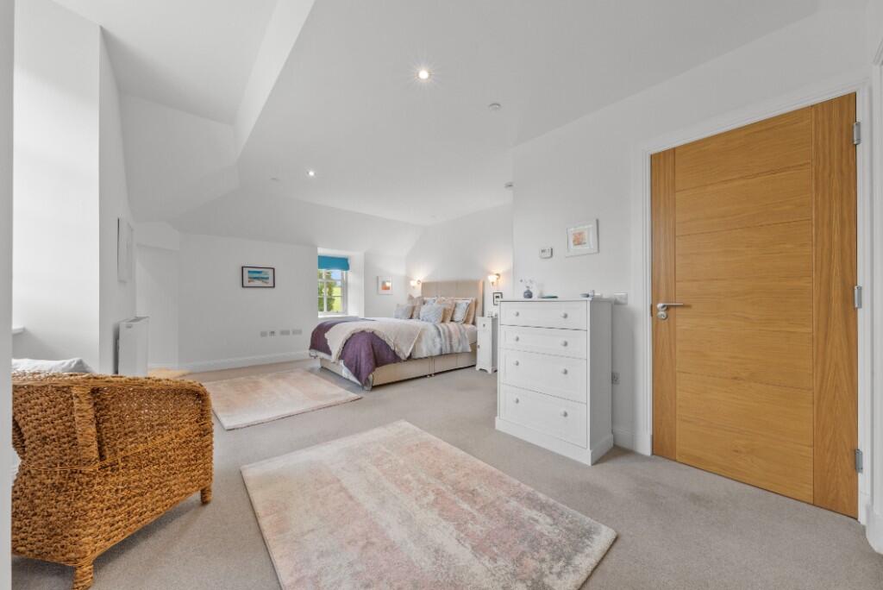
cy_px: 295
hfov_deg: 112.6
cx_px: 442
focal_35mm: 12
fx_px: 294
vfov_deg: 90.1
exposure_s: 1.3
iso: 640
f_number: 16
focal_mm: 12
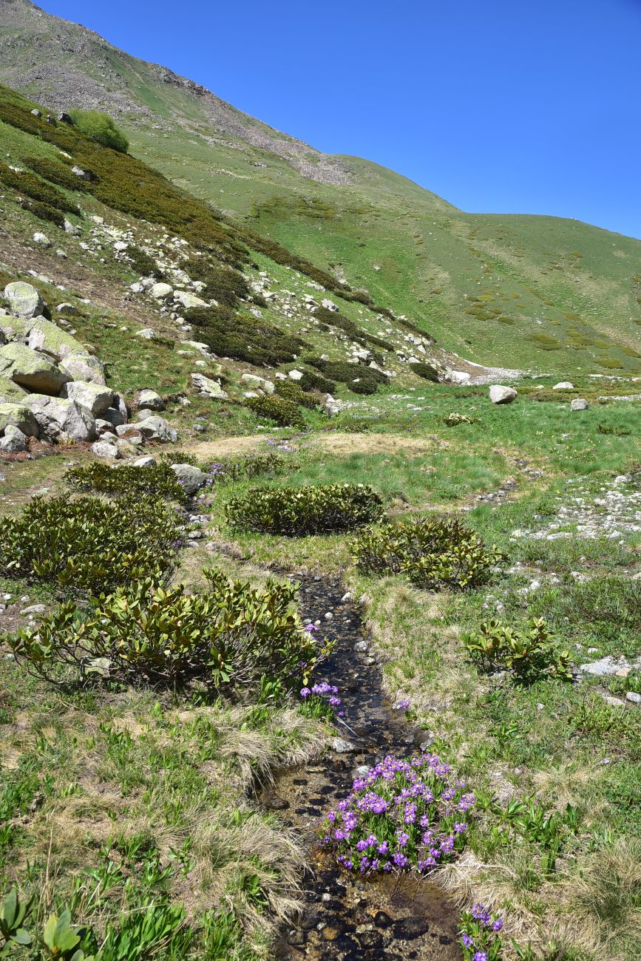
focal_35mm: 50
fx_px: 1335
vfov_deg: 39.6
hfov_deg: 27.0
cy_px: 480
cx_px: 320
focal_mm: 50
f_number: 9
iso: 100
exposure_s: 1/160
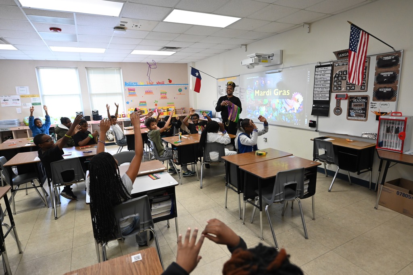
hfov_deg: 84.0
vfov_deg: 61.8
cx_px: 206
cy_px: 138
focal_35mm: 20
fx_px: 229
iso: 2500
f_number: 2.8
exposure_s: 1/500
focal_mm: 20
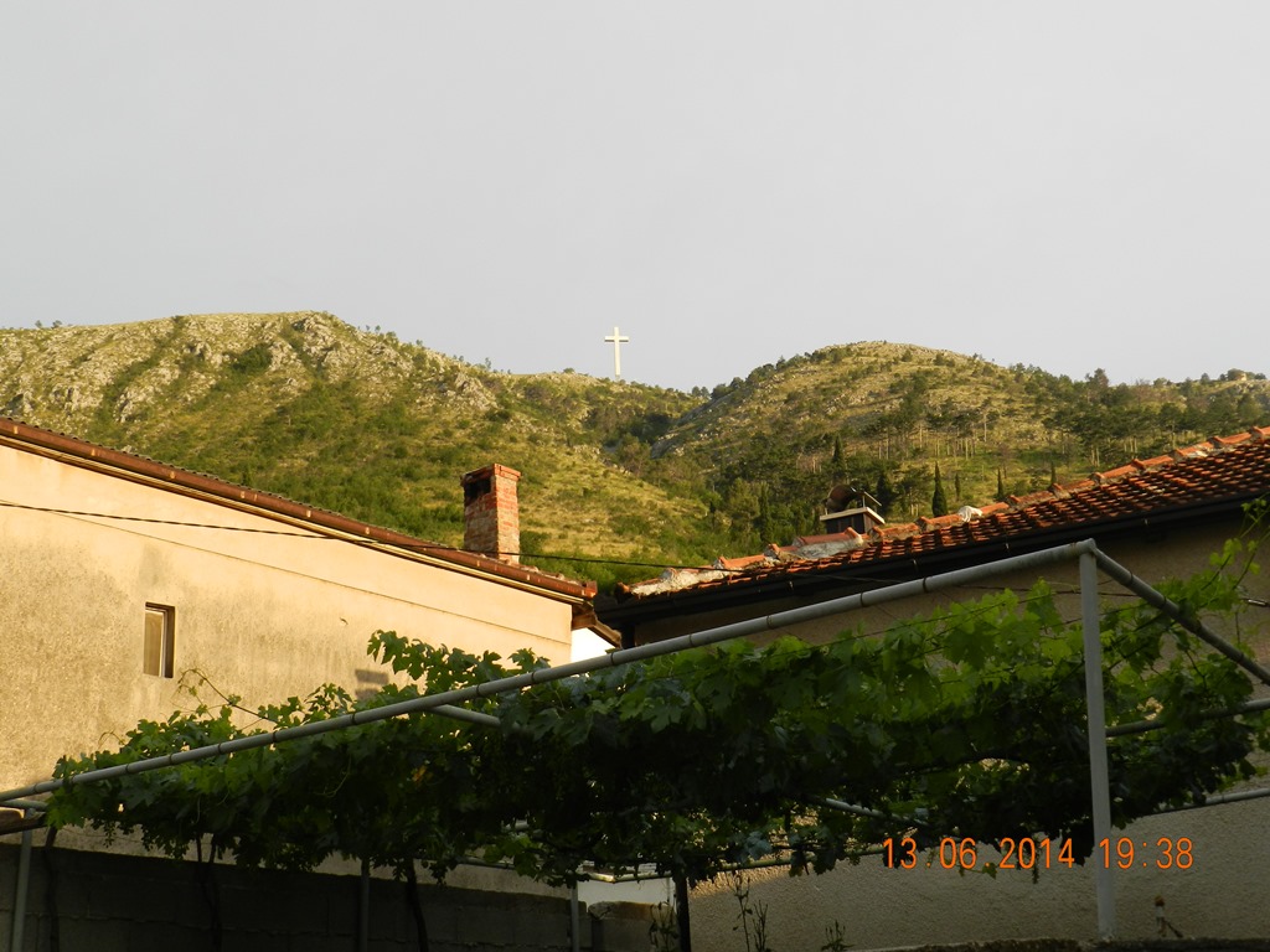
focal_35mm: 46
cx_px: 635
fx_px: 1688
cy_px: 476
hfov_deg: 41.2
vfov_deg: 31.5
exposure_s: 1/320
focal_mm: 8.1
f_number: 4.2
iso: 160
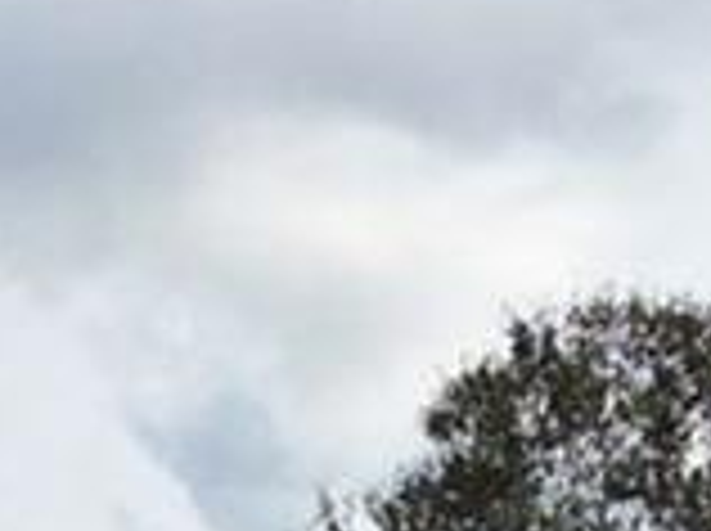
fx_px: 4266
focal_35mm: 208
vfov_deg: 6.8
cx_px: -306
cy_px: 1220
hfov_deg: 9.3
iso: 32
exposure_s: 1/2288
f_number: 2.4
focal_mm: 3.3
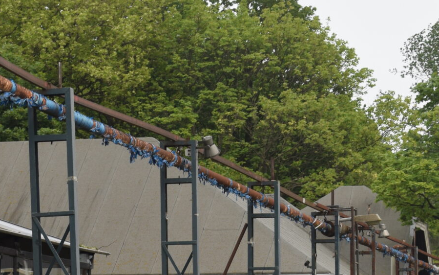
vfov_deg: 5.5
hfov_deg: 8.8
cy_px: 315
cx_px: 135
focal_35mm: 239
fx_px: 2865
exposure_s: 1/250
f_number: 8
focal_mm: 55
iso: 200
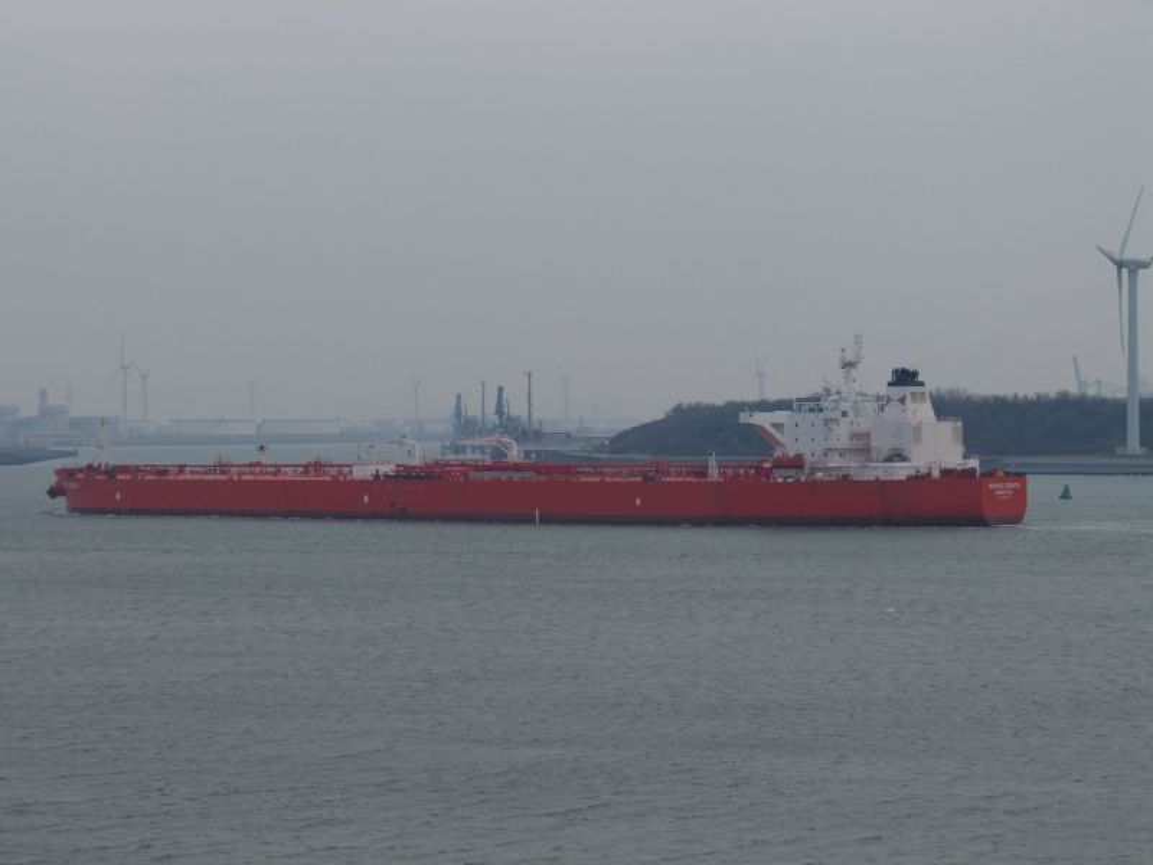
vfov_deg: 14.1
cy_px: 432
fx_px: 3497
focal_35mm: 105
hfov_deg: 18.7
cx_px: 576
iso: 100
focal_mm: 19
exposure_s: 1/1000
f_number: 4
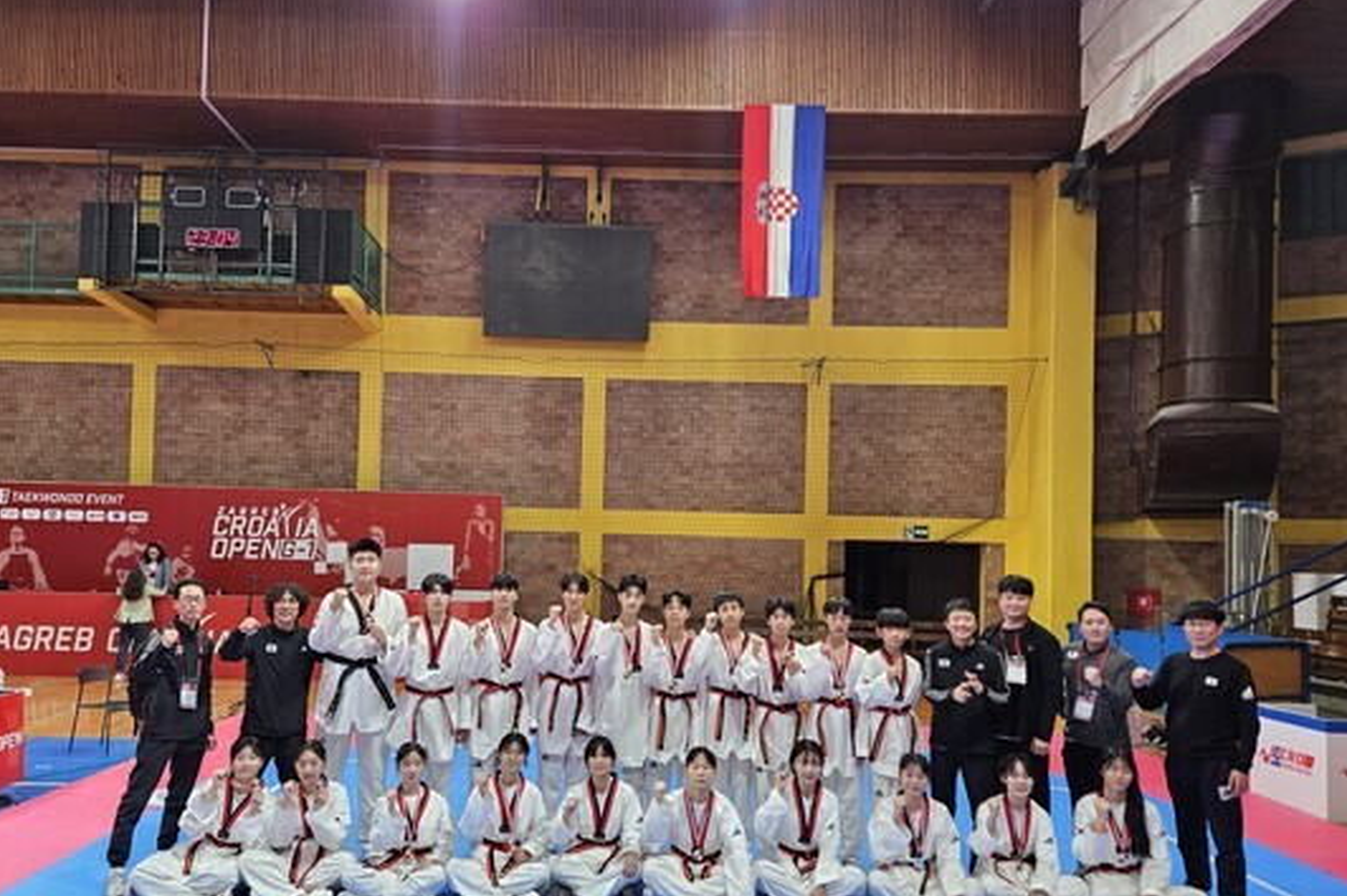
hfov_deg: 67.3
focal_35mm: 27
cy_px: 516
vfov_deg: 47.7
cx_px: 613
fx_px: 1010
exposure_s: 1/100
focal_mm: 5.4
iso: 64
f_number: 1.8
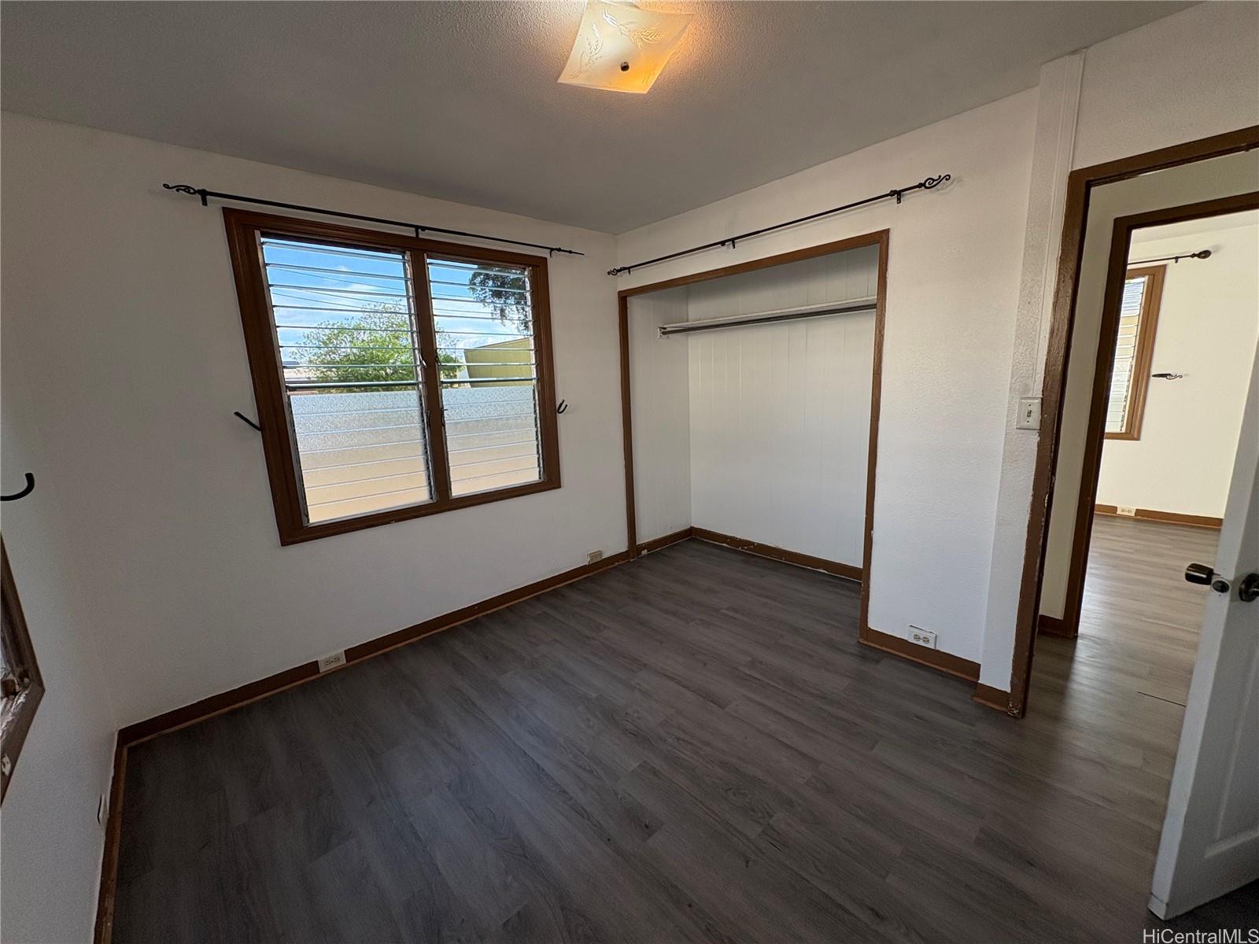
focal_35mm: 14
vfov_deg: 85.7
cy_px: 472
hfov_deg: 102.1
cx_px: 630
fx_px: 509
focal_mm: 2.22
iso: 64
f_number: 2.2
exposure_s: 1/145
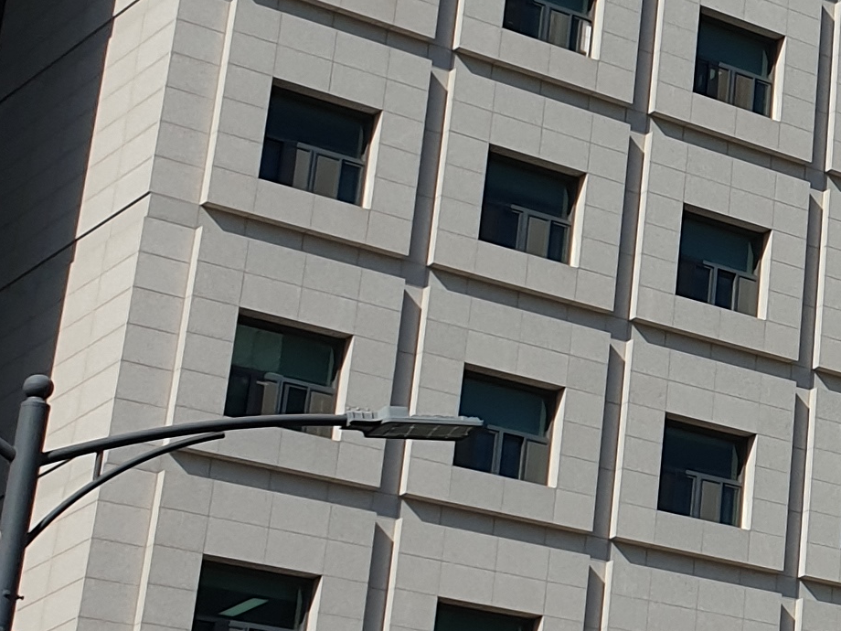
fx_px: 2770
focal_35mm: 114
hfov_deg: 14.5
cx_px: 1662
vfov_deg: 13.0
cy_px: 248
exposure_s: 1/2358
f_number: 2.4
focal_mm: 4.3
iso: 50
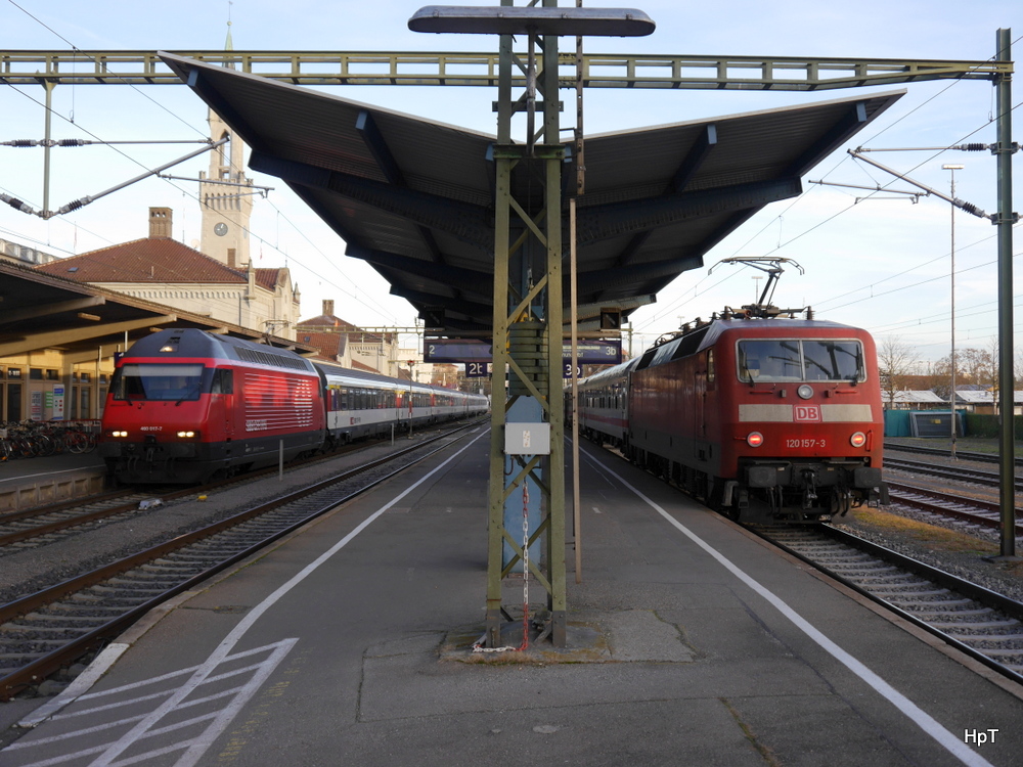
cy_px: 384
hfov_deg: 49.0
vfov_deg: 37.7
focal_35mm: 38
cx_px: 512
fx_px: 1123
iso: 160
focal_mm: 19
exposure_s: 1/125
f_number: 4.5
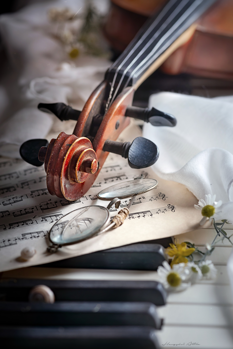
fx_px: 1018
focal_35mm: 105
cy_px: 174
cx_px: 116
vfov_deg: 19.4
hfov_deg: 13.1
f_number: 5.6
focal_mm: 105
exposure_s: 1/40
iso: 250
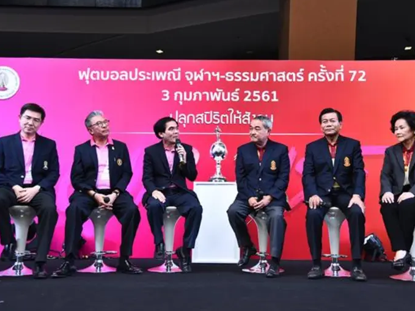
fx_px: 503
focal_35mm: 42
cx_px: 216
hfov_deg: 44.8
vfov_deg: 34.3
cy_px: 154
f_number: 4
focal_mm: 38
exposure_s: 1/250
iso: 400
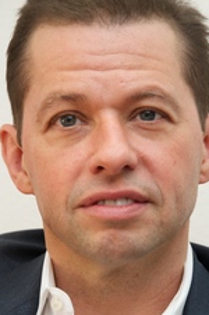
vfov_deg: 5.1
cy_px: 194
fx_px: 3555
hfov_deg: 3.4
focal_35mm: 407
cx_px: 138
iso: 500
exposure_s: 1/60
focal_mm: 230
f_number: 6.3
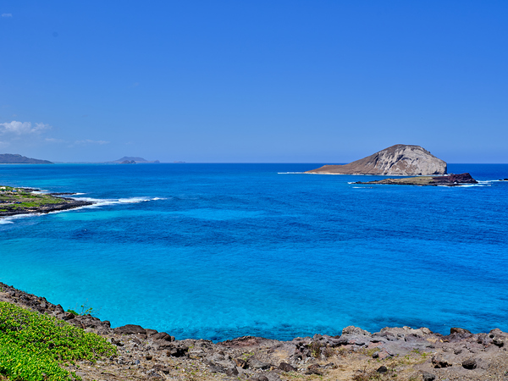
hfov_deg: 51.4
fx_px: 528
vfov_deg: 39.7
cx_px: 254
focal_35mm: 36
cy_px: 190
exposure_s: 1/160
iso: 250
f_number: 16
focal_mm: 45
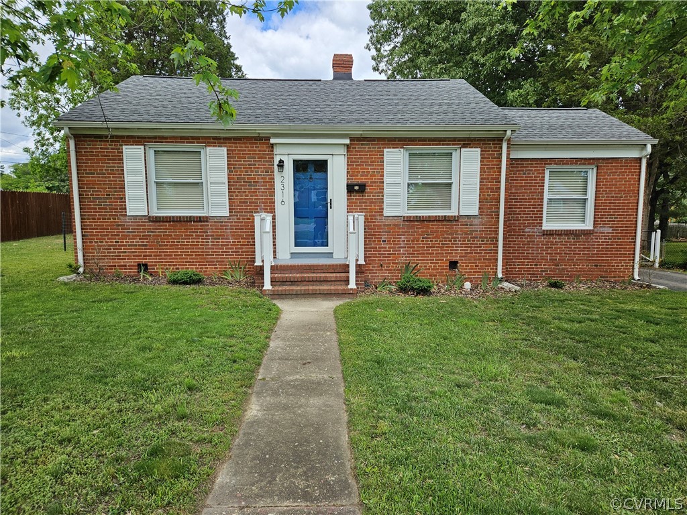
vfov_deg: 58.9
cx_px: 344
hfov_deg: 73.9
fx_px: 456
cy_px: 258
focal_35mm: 23
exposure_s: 1/1276
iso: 40
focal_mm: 5.4
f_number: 1.8
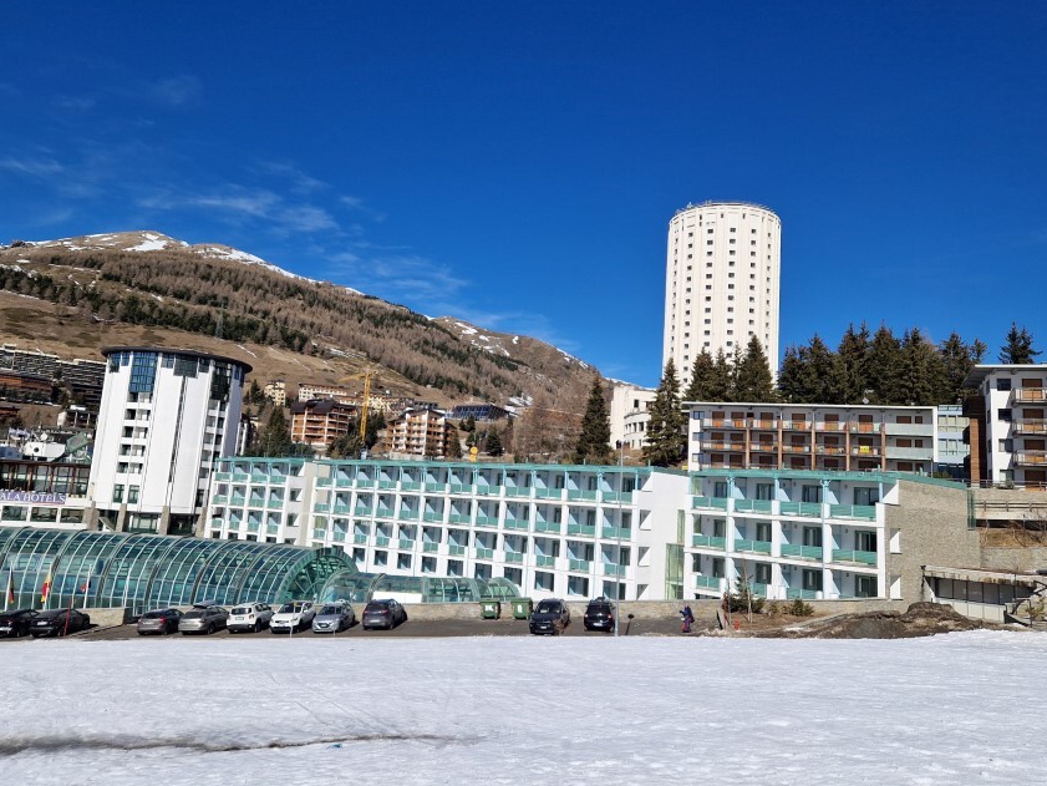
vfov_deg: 49.7
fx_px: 847
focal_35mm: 28
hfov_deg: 63.4
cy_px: 355
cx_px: 512
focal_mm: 5.4
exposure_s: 1/3184
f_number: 1.8
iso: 50
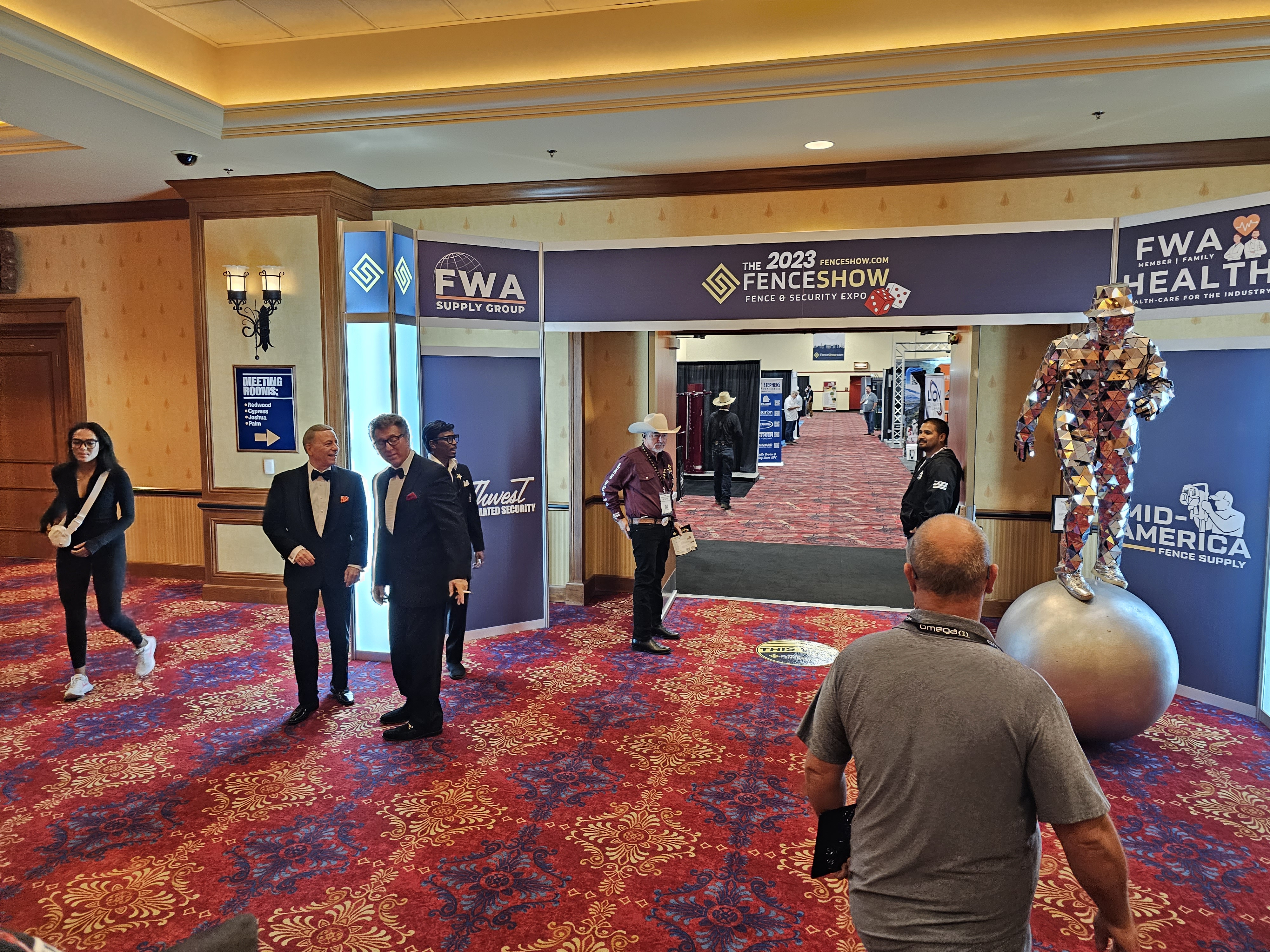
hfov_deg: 73.9
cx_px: 635
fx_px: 844
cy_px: 476
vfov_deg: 58.9
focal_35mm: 23
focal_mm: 6.3
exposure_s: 1/120
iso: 640
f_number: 1.7
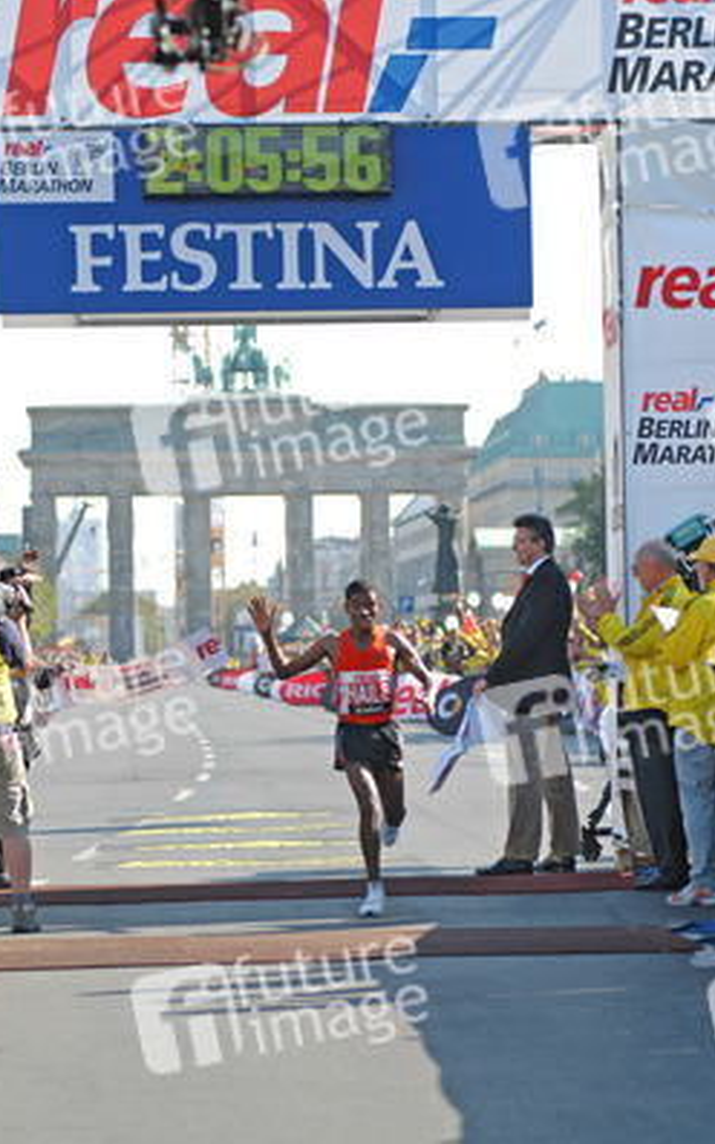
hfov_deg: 8.1
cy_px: 573
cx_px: 363
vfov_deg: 13.0
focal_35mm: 162
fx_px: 5037
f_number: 4
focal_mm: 105
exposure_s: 1/800
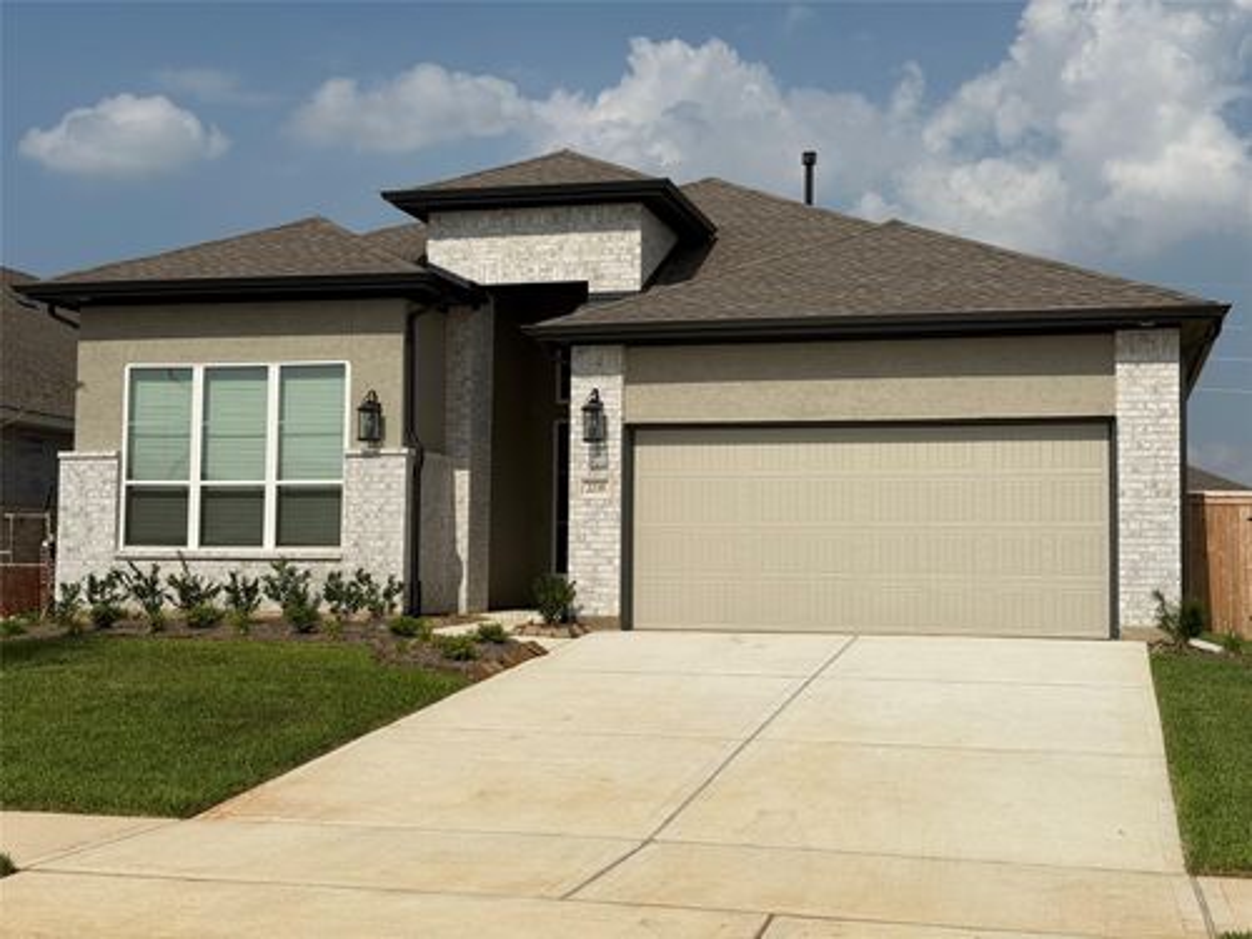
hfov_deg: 39.7
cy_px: 470
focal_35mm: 48
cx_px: 626
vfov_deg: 30.3
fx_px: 1736
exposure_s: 1/11364
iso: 50
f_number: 1.78
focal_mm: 6.76
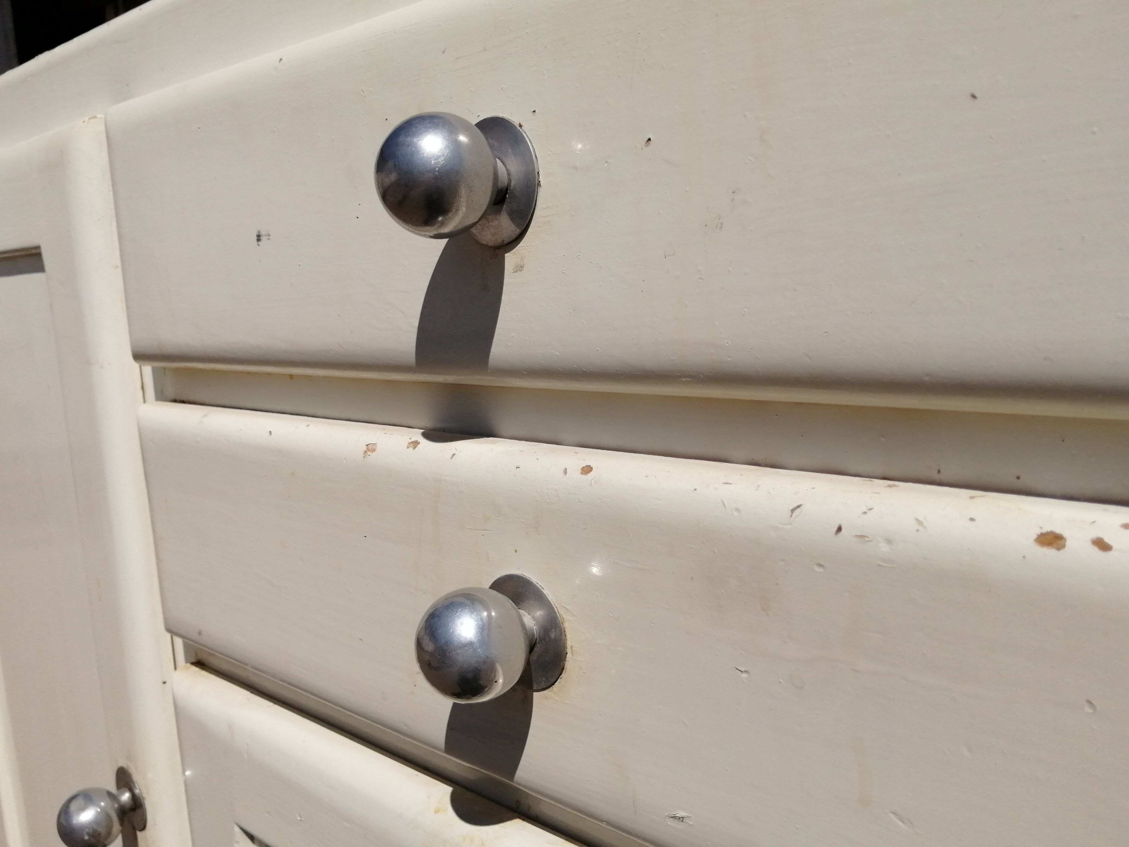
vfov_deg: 48.2
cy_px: 424
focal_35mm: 29
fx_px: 946
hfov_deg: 61.7
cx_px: 564
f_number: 1.8
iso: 50
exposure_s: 1/4902
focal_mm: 3.46
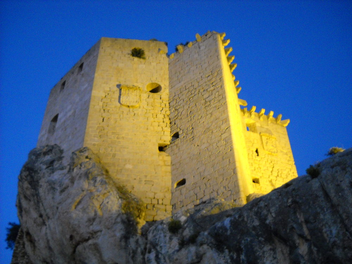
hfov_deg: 45.8
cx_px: 176
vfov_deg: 35.1
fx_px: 417
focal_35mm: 41
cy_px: 132
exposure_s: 1/8
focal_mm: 6.72
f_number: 3.1
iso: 541
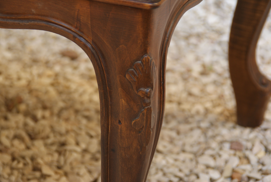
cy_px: 91
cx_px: 136
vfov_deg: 10.2
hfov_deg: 15.2
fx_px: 1017
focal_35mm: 135
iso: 250
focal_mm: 90
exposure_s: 1/160
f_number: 5.6
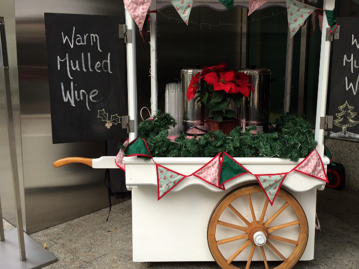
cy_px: 112
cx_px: 217
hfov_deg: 49.8
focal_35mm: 37
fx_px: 384
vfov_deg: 38.5
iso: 40
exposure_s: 1/120
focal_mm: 4.12
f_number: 2.2
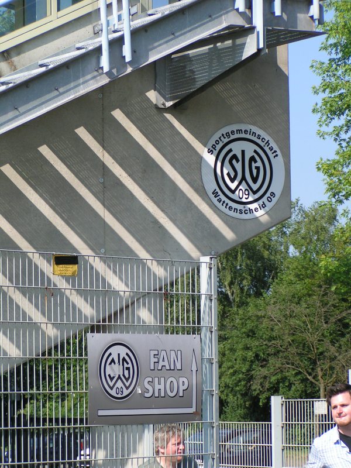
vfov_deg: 14.5
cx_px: 176
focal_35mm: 136
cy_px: 234
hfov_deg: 10.9
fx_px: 1839
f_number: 3.5
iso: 50
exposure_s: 1/640
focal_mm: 20.9
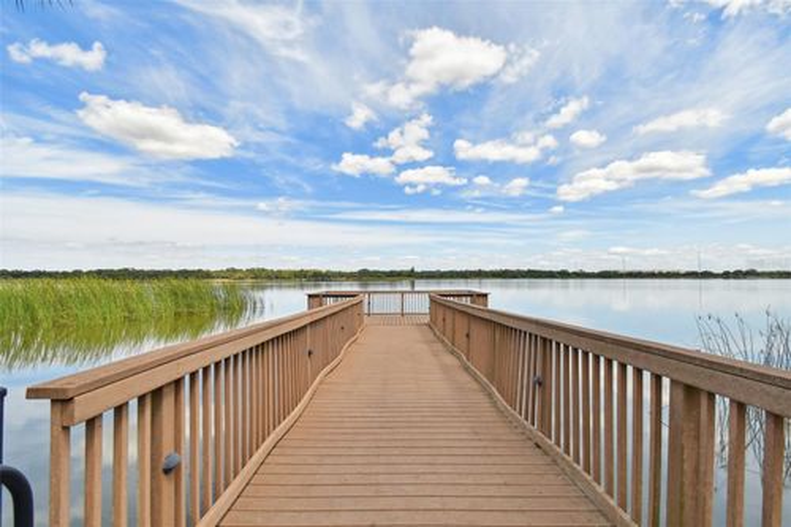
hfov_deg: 96.8
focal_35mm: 16
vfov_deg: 73.7
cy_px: 264
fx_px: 351
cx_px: 396
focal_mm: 11
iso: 100
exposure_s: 1/800
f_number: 8
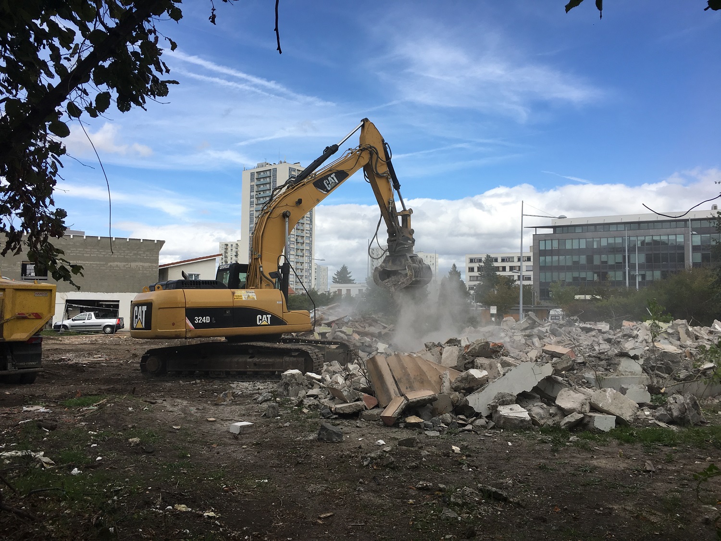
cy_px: 270
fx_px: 604
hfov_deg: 61.7
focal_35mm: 29
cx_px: 360
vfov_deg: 48.2
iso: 25
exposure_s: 1/1538
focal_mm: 4.15
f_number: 2.2
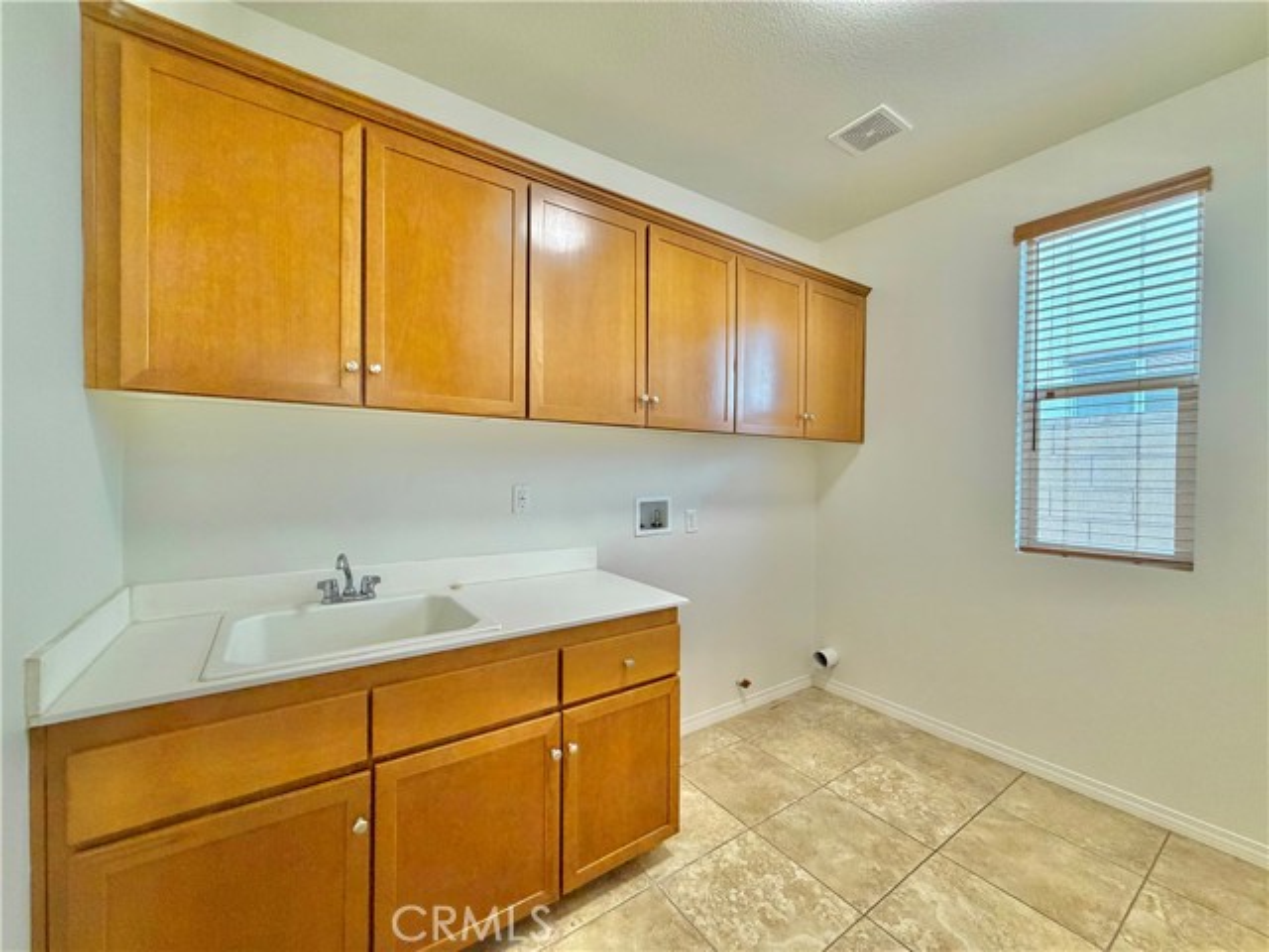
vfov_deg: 85.7
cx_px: 634
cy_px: 476
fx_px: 513
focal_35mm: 14
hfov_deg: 102.1
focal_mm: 2.22
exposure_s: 1/120
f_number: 2.2
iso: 320
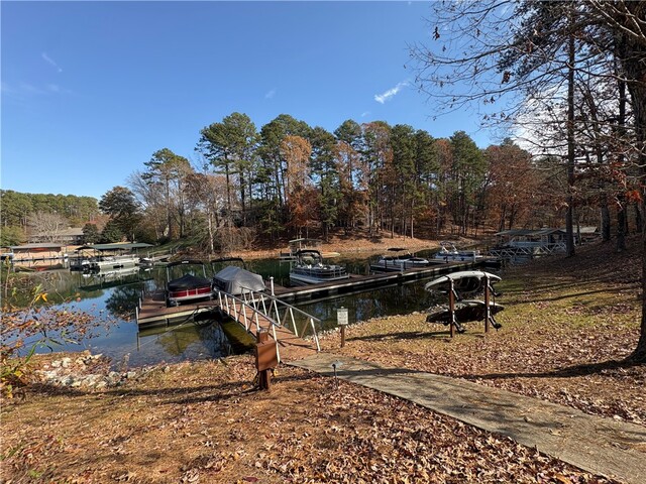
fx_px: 261
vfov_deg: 85.7
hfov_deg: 102.1
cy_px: 242
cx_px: 323
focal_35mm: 14
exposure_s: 1/386
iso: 40
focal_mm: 2.22
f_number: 2.2
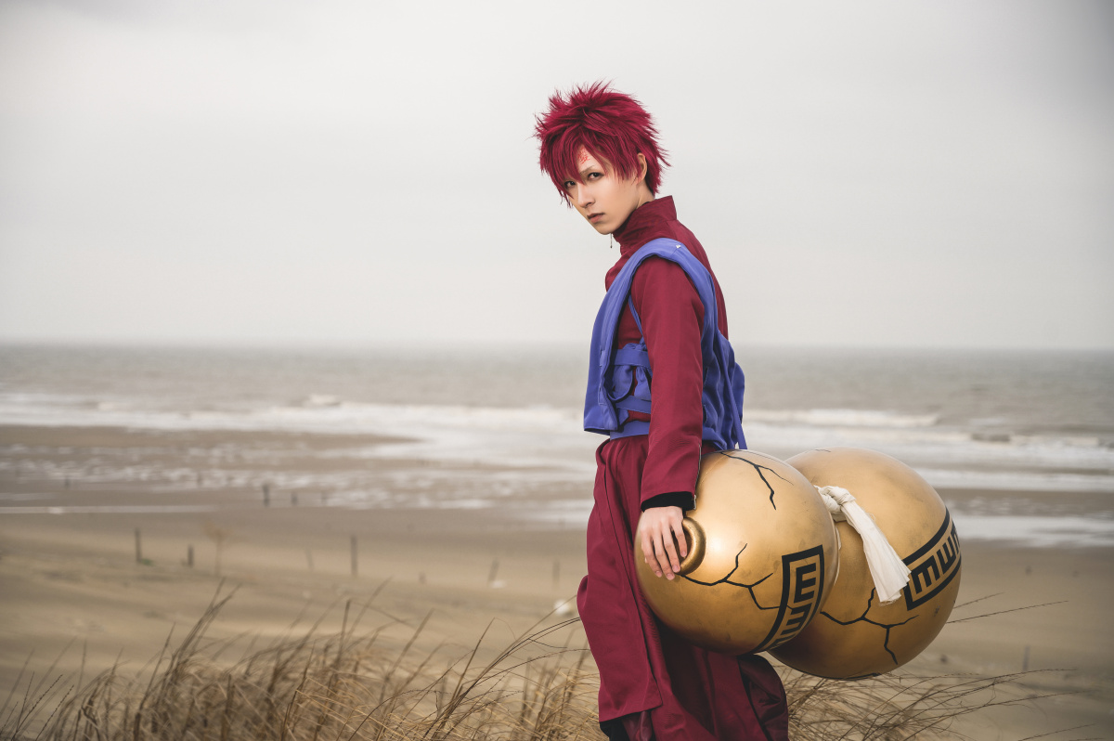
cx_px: 557
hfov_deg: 28.9
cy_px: 370
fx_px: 2164
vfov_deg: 19.4
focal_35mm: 70
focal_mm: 70
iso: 100
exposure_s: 1/320
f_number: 4
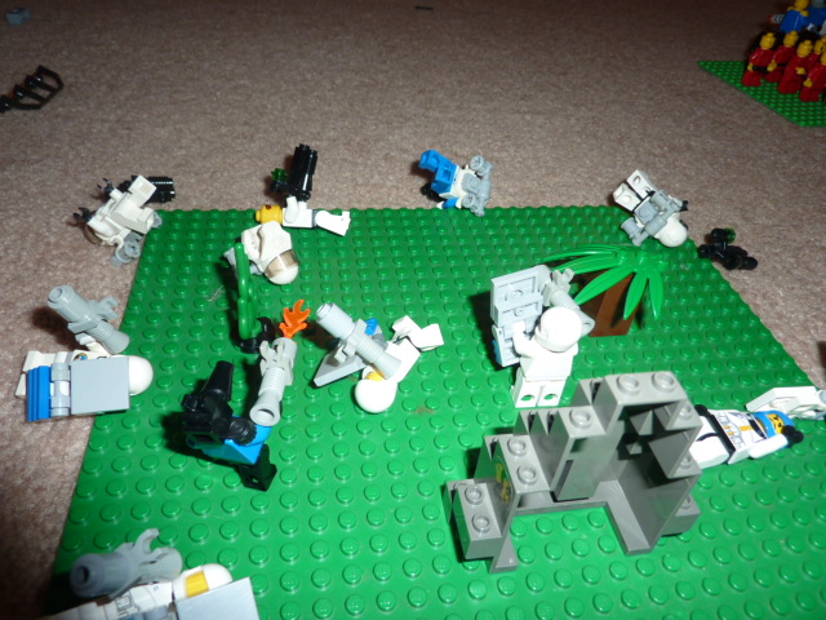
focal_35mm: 25
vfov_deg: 54.9
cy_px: 310
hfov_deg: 69.4
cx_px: 413
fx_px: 597
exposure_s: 1/30
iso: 100
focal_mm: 4.1
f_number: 3.3
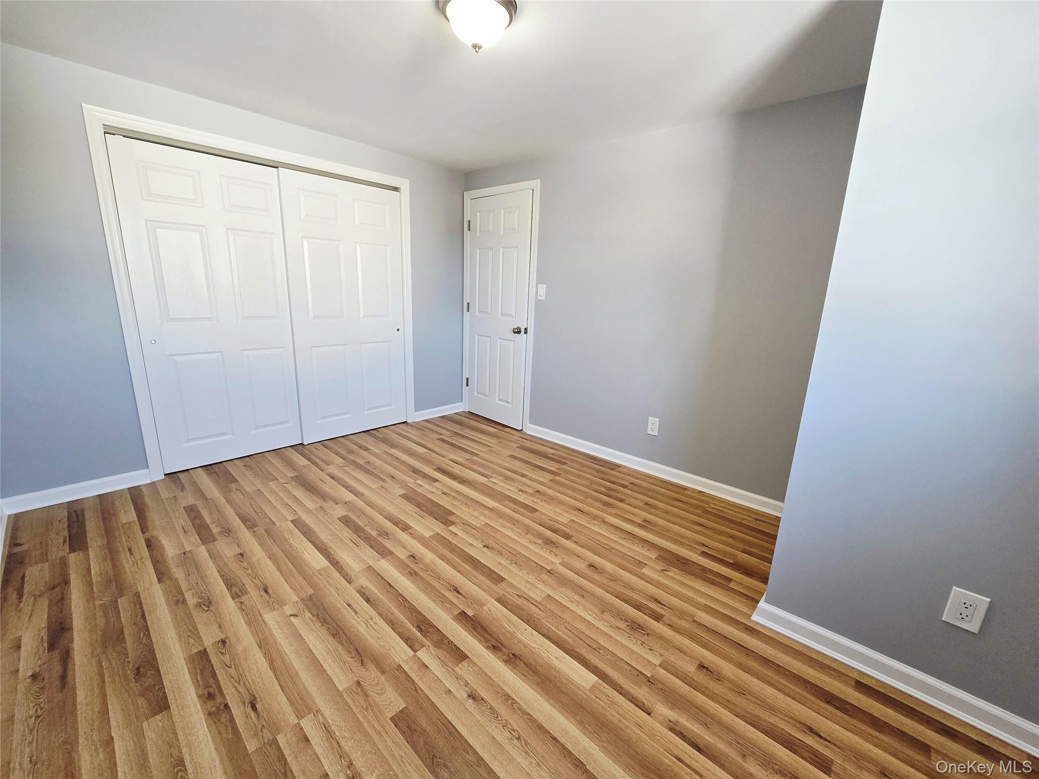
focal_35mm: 13
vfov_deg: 89.9
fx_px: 390
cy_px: 390
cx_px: 520
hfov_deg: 106.2
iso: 80
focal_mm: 2.2
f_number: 2.2
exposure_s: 1/60.2
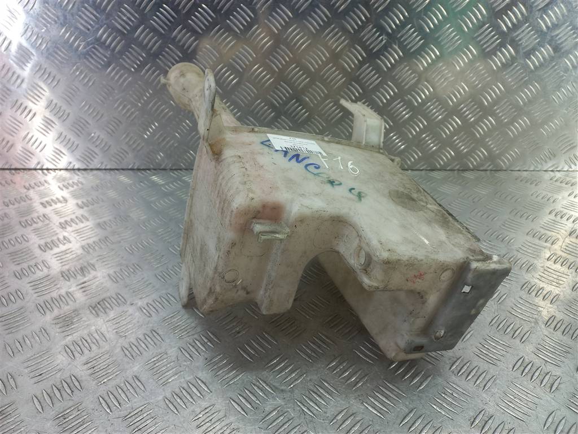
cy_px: 217
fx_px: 417
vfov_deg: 54.9
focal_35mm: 25
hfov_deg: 69.4
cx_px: 289
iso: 50
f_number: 1.8
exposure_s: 1/50
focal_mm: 4.6
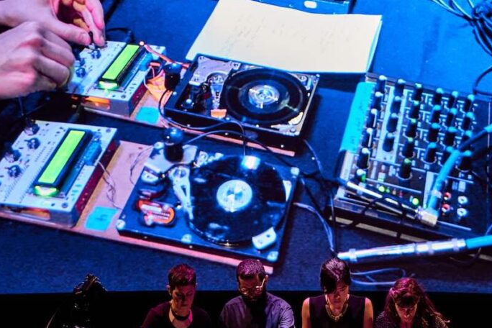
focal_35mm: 244
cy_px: 188
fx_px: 3336
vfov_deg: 5.6
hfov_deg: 8.4
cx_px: 286
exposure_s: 1/125
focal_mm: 163.1
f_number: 2.8
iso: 4000
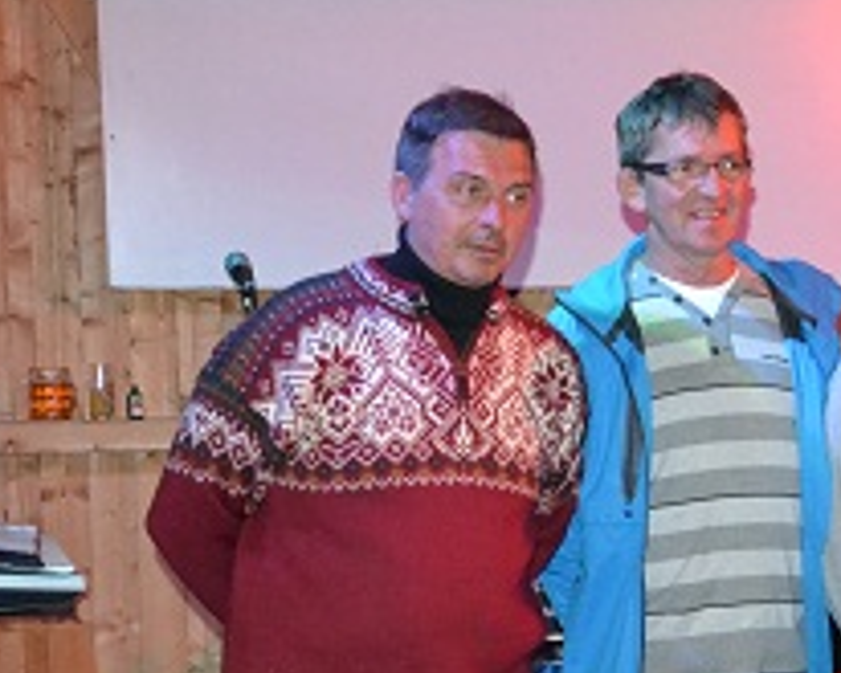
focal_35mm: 96
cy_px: 514
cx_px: 1249
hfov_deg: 17.9
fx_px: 2391
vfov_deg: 16.0
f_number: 3.8
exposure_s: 1/60
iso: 3200
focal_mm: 22
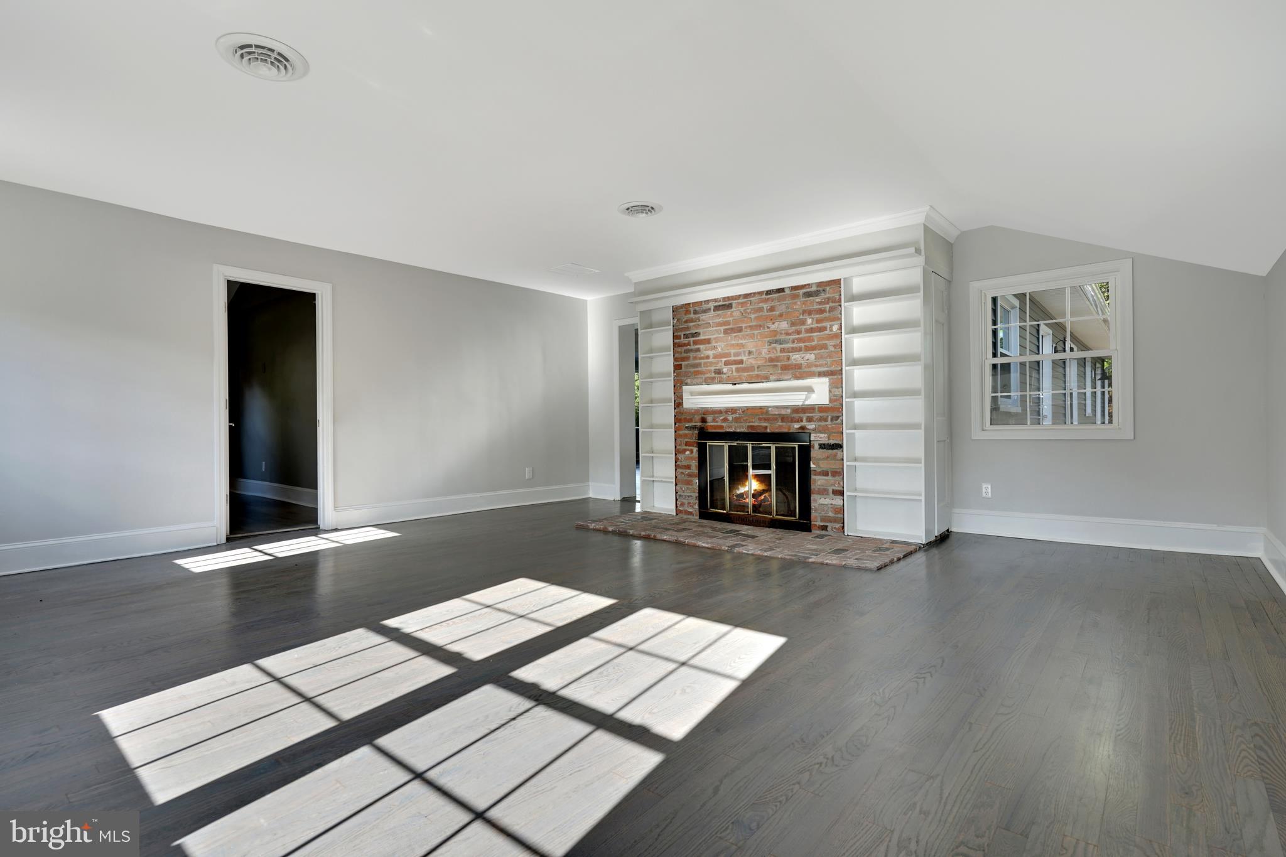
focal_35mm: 17
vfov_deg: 70.4
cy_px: 428
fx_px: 607
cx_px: 643
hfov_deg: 93.3
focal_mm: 17
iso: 200
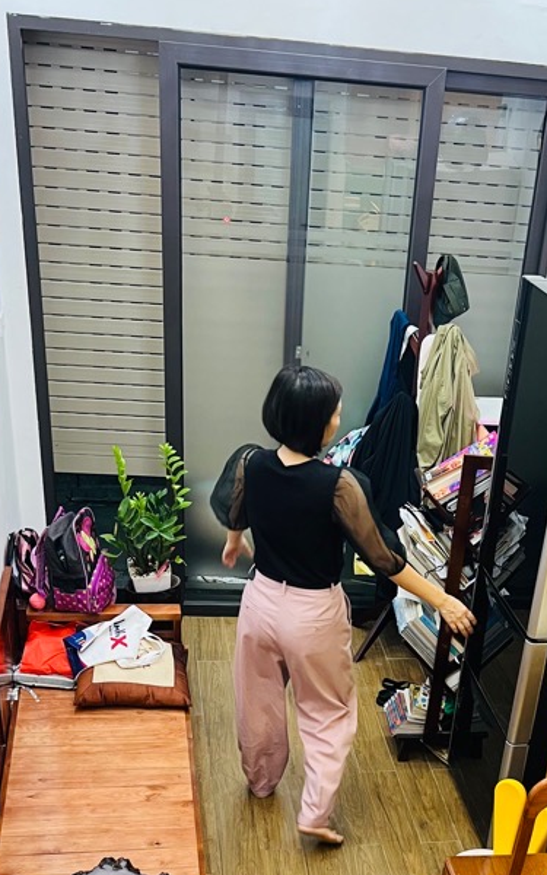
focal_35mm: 47
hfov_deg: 27.2
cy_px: 734
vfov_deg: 40.4
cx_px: 375
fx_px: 1121
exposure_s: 1/50
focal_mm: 5.7
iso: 200
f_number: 1.5
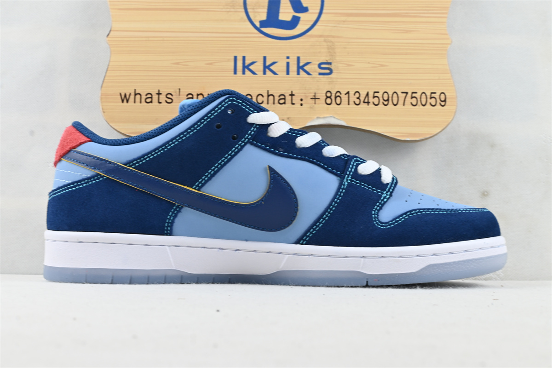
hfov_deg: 40.0
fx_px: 759
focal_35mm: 50
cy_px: 184
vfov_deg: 27.3
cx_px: 276
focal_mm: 33
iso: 100
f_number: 10
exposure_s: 1/10
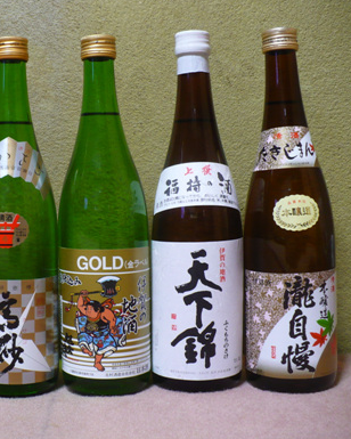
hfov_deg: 30.1
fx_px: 636
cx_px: 69
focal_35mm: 49
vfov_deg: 38.0
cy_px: 217
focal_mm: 6.1
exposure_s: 1/6
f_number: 2.8
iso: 200
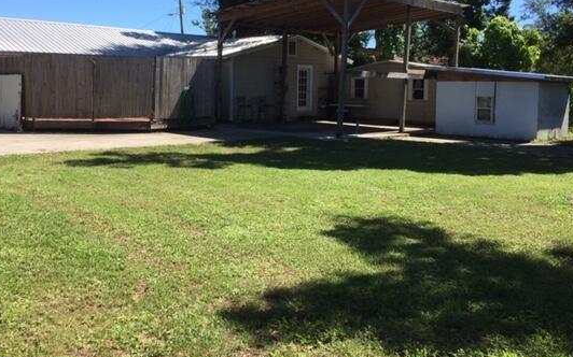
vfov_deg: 34.0
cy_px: 115
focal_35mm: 37
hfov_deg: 52.6
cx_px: 249
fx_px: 578
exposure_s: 1/1412
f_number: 2.2
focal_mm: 4.15
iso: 32
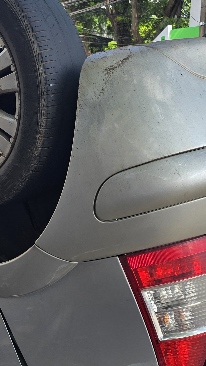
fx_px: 592
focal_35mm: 61
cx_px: 65
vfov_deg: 33.8
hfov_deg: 19.6
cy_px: 263
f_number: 1.7
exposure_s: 1/328
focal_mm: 6.3
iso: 12
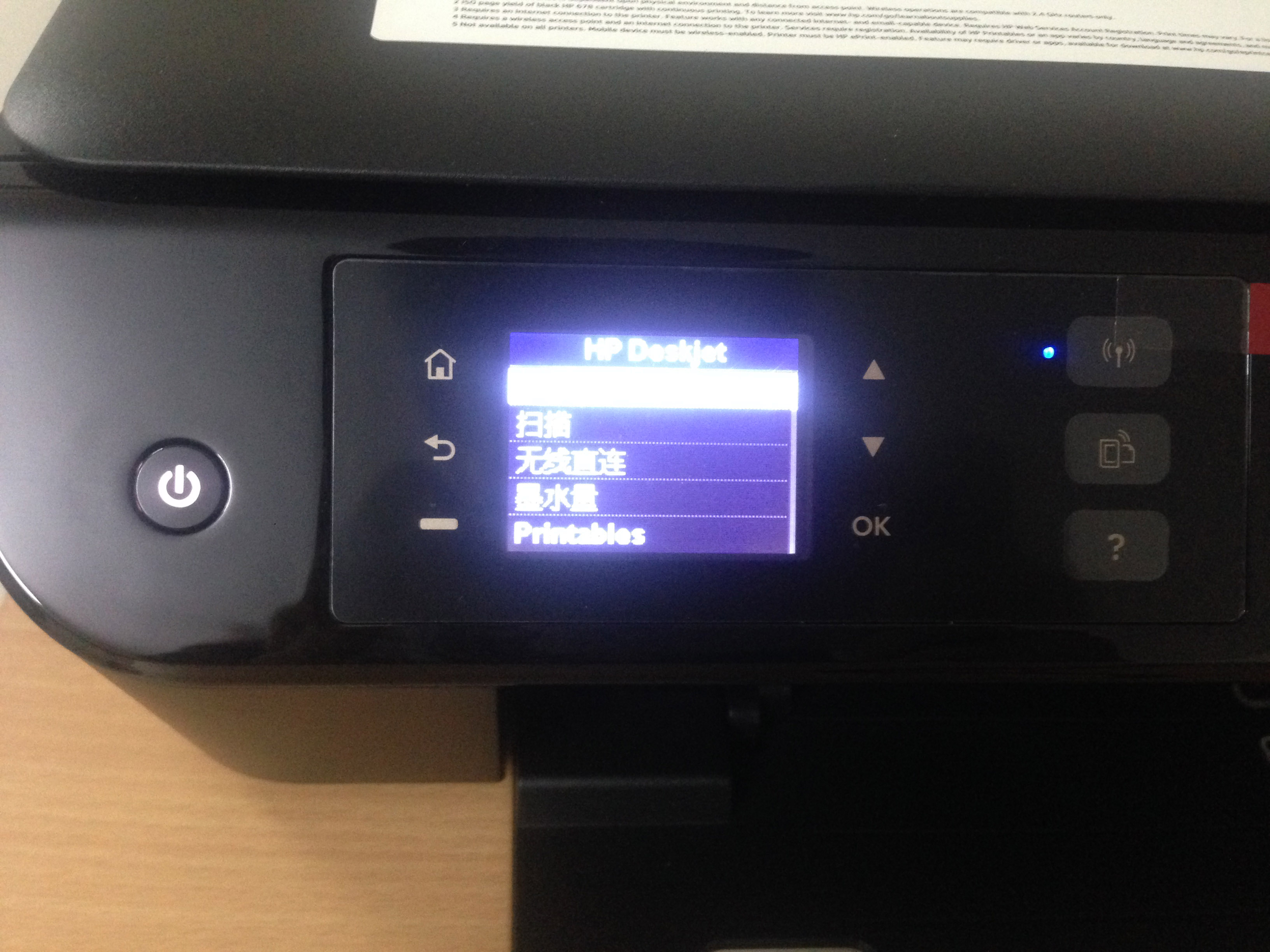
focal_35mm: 33
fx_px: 1211
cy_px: 476
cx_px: 635
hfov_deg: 55.4
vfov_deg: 42.9
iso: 400
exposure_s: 1/17
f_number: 2.4
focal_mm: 4.12
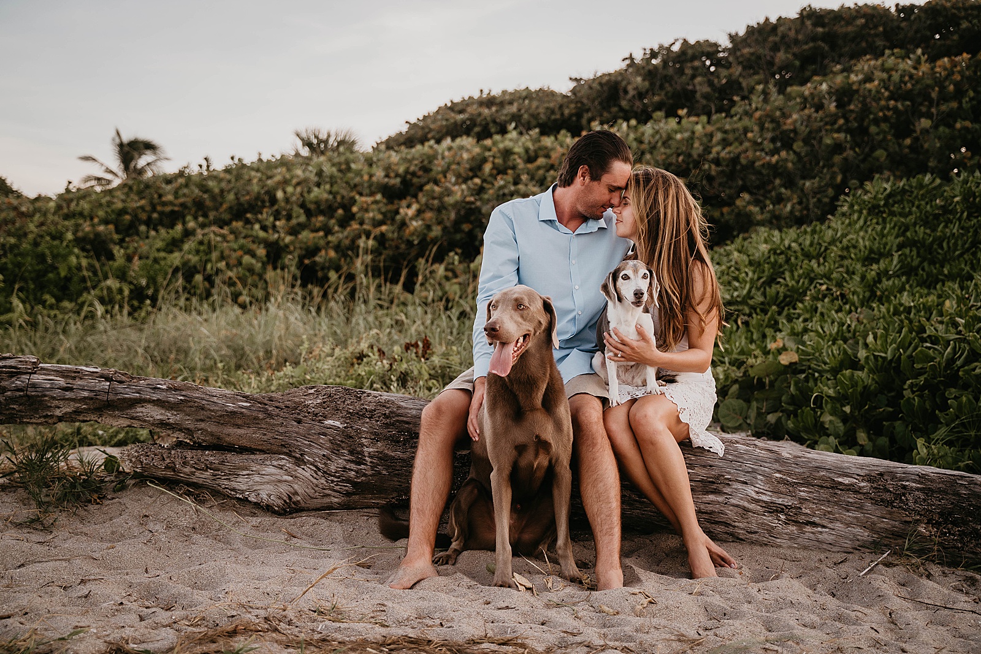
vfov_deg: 32.6
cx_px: 490
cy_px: 327
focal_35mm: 41
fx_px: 1117
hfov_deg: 47.4
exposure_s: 1/320
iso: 200
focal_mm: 41
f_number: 2.8
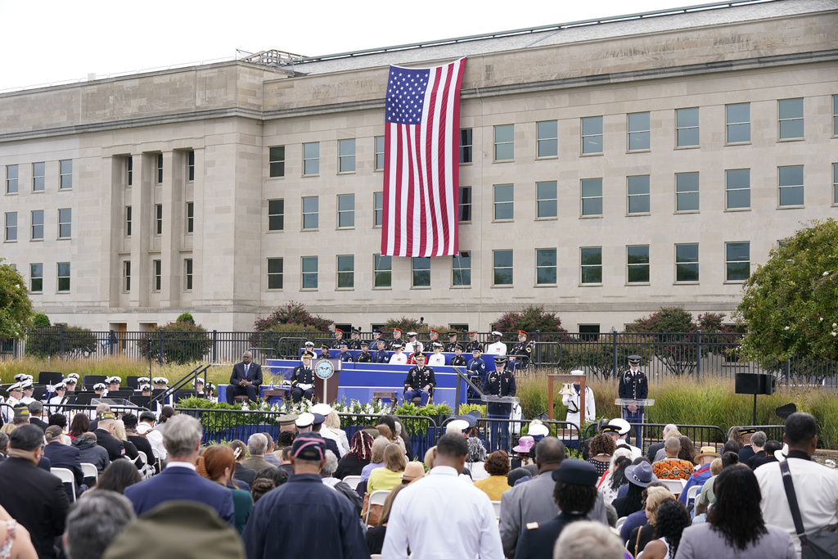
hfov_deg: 28.8
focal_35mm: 70
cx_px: 419
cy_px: 280
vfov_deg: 19.5
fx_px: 1630
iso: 500
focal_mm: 70
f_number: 5
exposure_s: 1/640
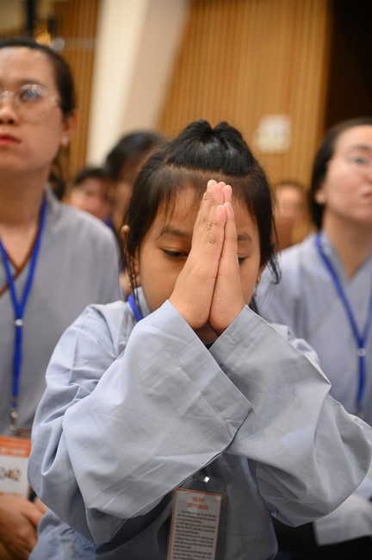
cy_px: 280
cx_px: 186
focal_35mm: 82
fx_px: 1274
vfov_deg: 24.8
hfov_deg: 16.6
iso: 6400
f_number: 4
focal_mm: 82
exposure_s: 1/160
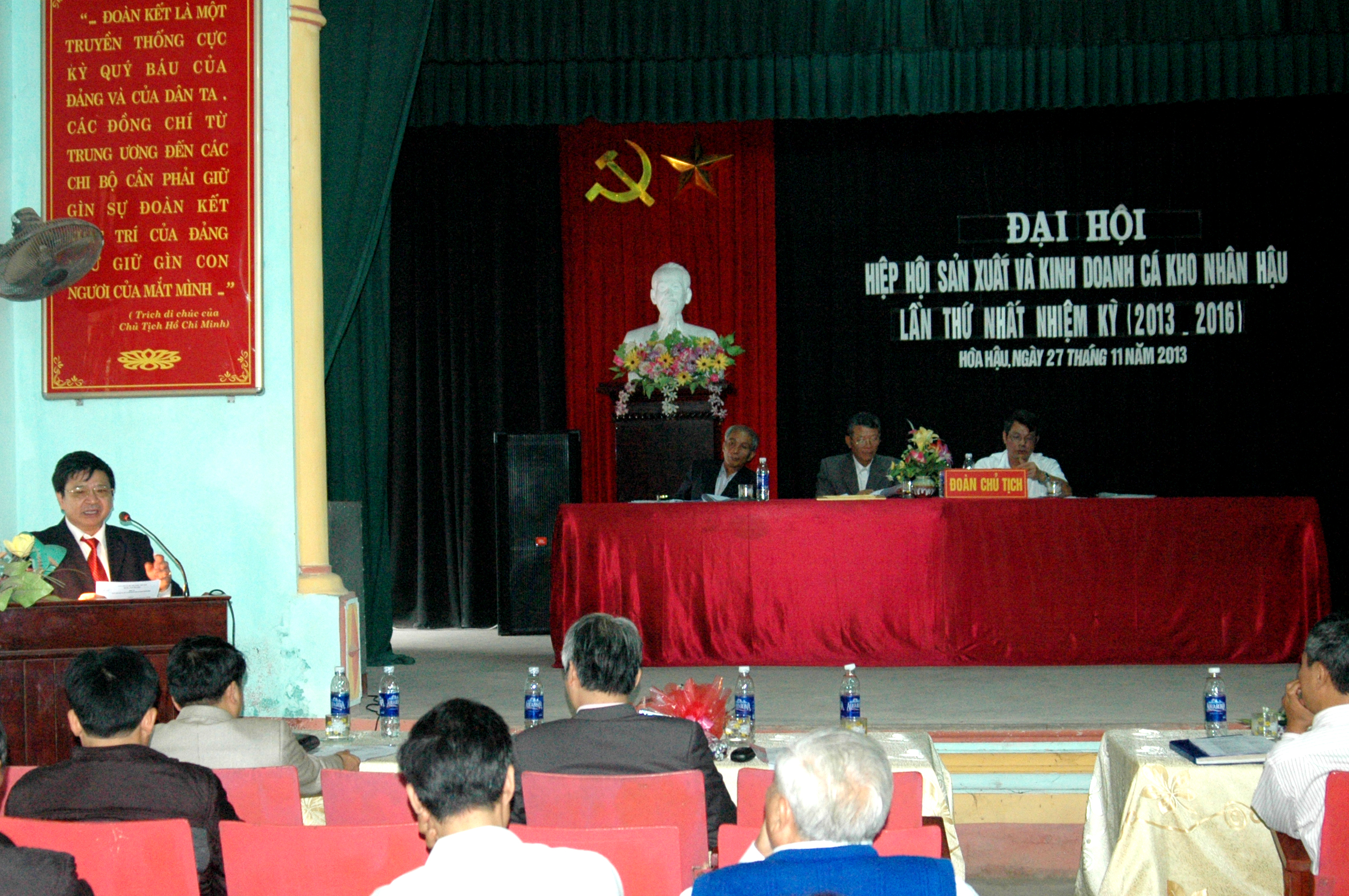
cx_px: 615
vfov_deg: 26.9
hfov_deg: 39.6
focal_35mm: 50
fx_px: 1872
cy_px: 528
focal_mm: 28
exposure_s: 1/60
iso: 800
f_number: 4
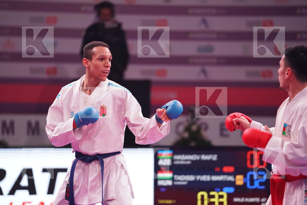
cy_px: 102
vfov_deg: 6.9
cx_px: 154
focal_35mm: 200
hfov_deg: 10.3
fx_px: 1705
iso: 5000
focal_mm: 200
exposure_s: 1/1000
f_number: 2.8
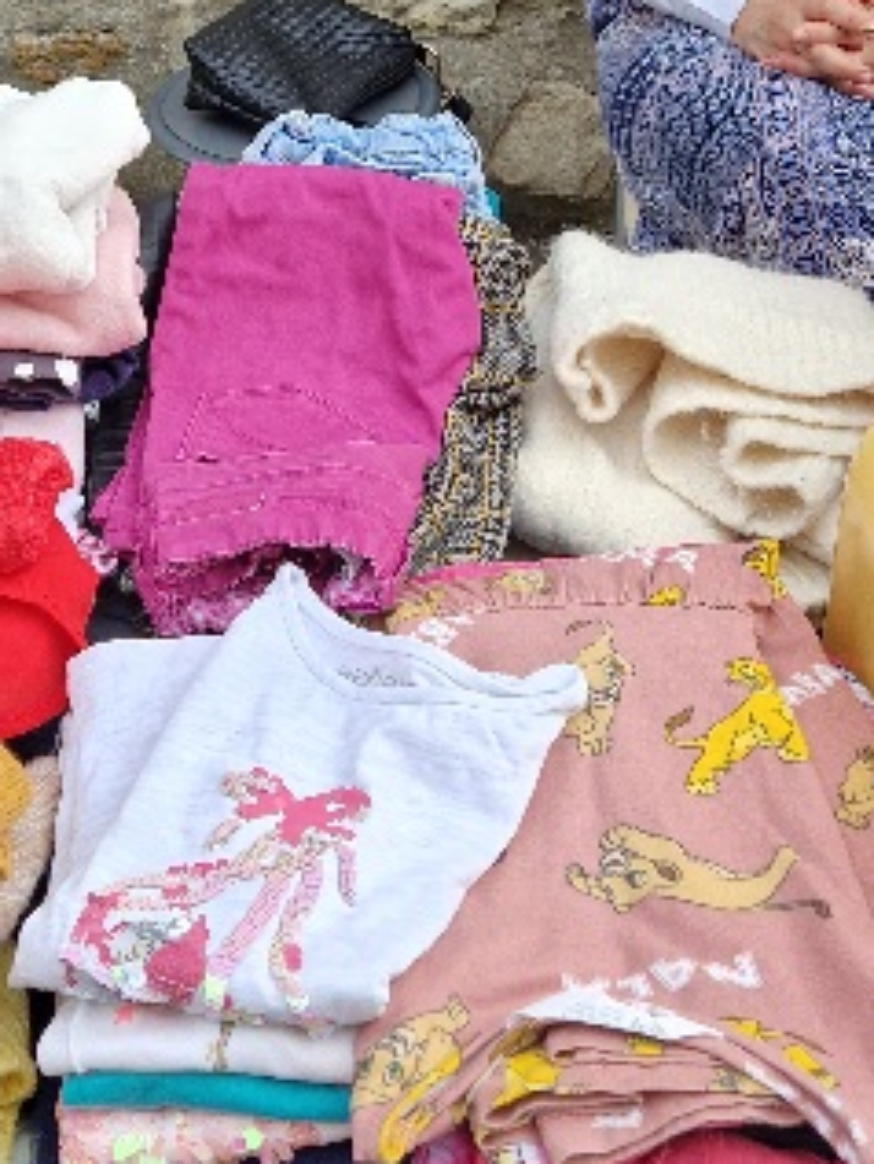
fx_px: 1951
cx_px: 202
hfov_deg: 24.9
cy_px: 173
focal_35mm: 58
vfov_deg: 32.0
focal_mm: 5.4
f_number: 1.8
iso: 50
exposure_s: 1/526
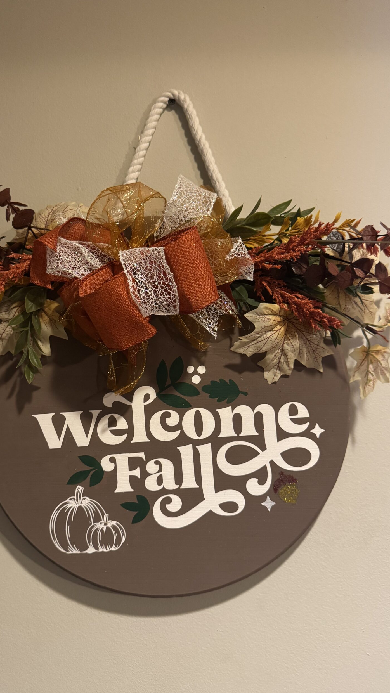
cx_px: 169
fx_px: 496
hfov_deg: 42.8
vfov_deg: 69.8
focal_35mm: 27
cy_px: 338
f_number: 1.78
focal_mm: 6.76
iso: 800
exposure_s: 1/60
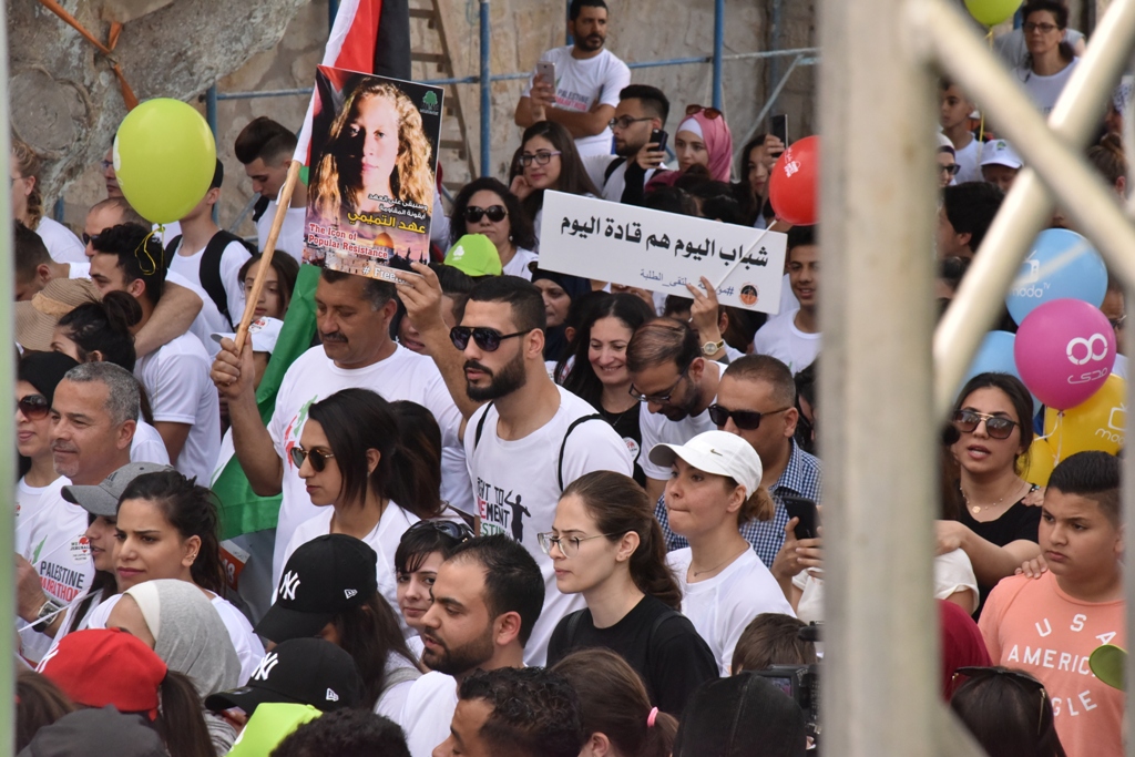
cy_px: 378
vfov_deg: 11.4
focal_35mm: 120
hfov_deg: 17.1
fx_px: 3784
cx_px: 568
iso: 2500
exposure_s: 1/640
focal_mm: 120
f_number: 13
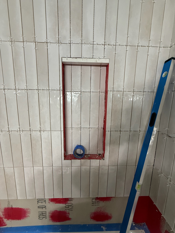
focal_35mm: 14
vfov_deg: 102.1
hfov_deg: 85.7
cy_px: 116
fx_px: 94
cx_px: 88
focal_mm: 2.22
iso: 320
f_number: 2.2
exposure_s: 1/67
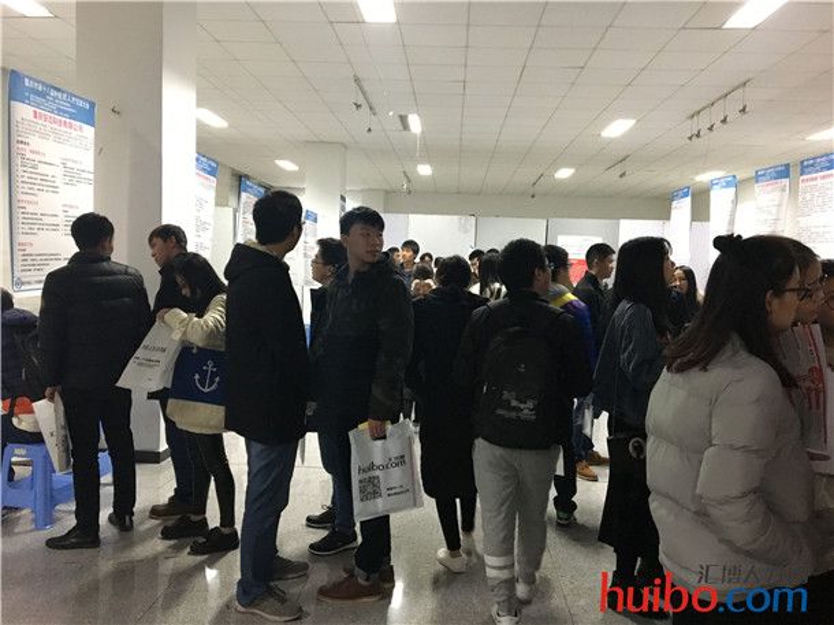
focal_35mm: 29
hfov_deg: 61.7
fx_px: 698
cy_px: 312
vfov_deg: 48.2
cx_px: 417
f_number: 2.2
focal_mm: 4.15
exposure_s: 1/17
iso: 320
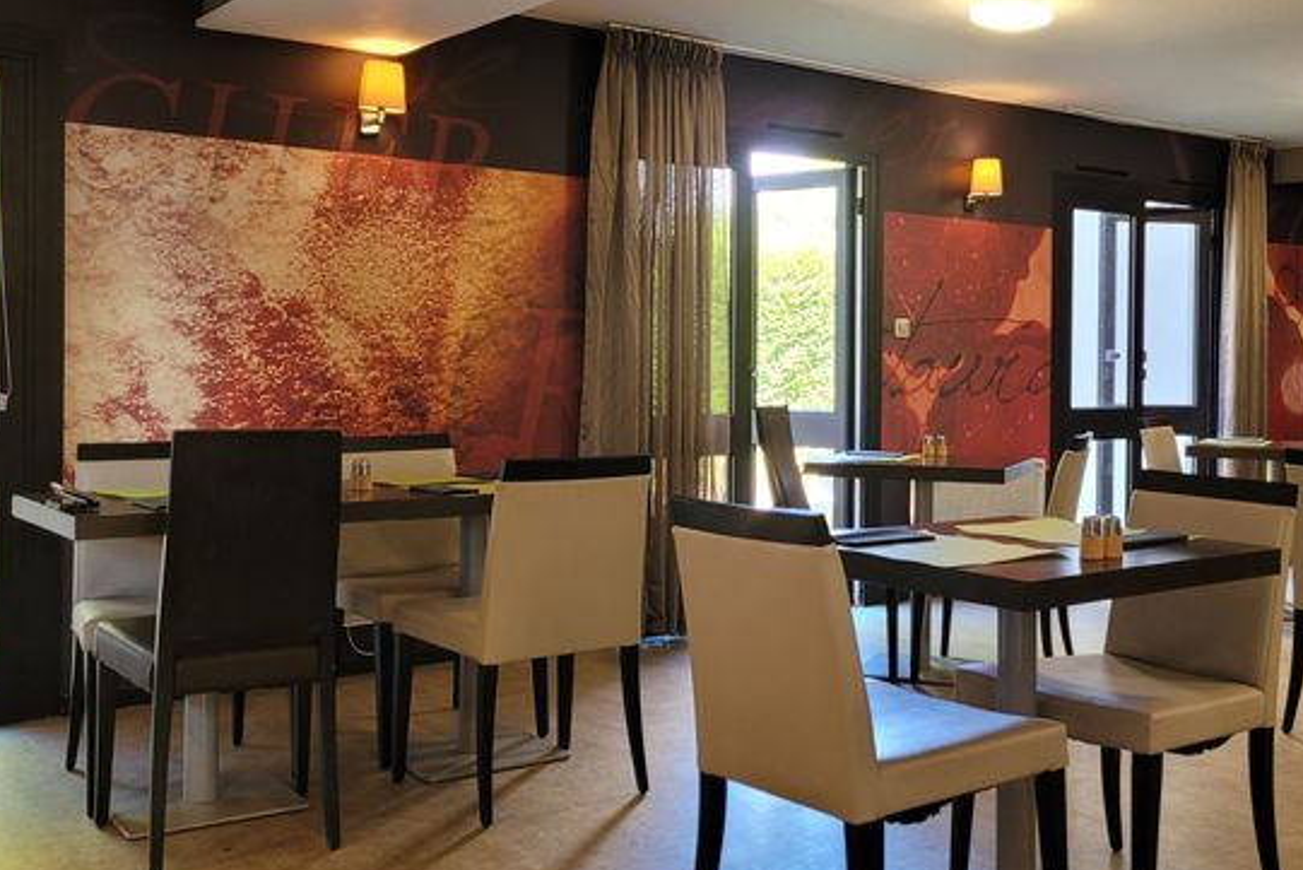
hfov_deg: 47.7
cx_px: 867
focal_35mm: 40
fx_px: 1448
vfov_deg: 33.4
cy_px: 376
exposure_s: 1/50
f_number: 1.8
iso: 200
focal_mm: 5.4
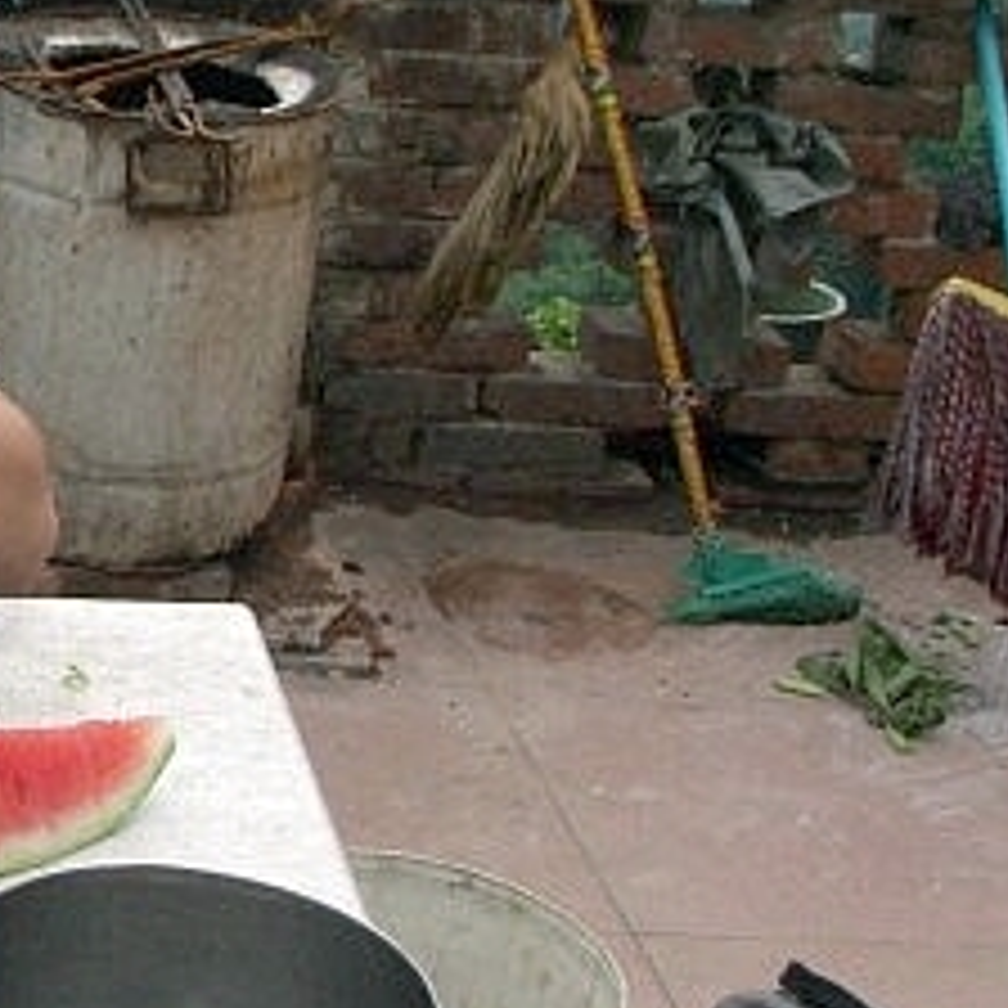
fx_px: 2701
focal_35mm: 82
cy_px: 677
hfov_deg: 19.6
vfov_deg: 21.1
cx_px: -284
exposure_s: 1/750
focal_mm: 18
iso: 1600
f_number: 13
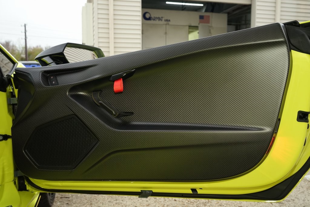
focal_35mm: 32
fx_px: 276
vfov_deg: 41.1
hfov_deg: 58.7
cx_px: 155
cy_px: 104
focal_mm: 32
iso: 2000
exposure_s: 1/40
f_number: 7.1
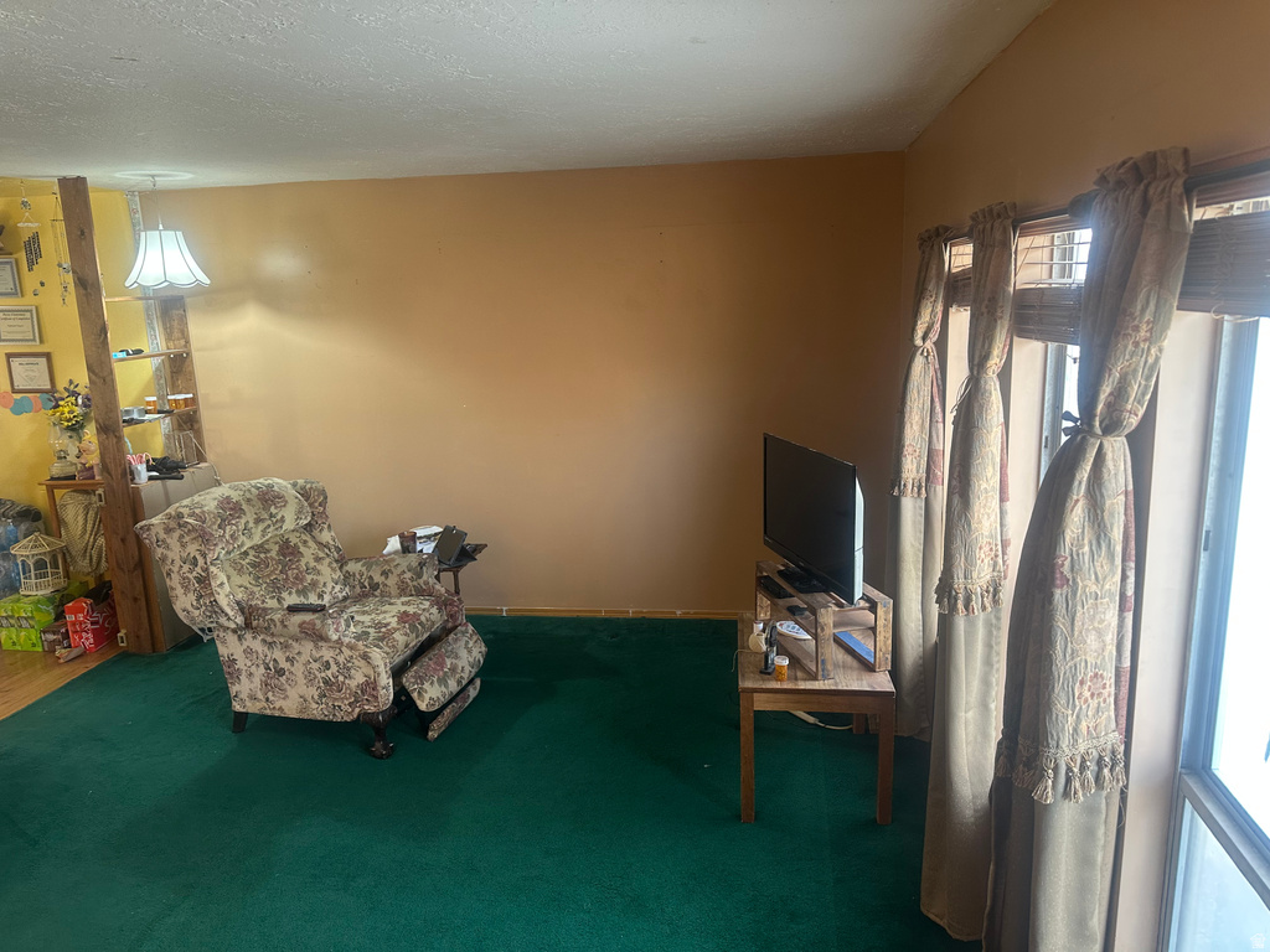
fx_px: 881
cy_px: 476
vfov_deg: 56.8
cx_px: 635
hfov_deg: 71.6
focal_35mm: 24
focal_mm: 6.86
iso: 200
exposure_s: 1/60
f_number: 1.78
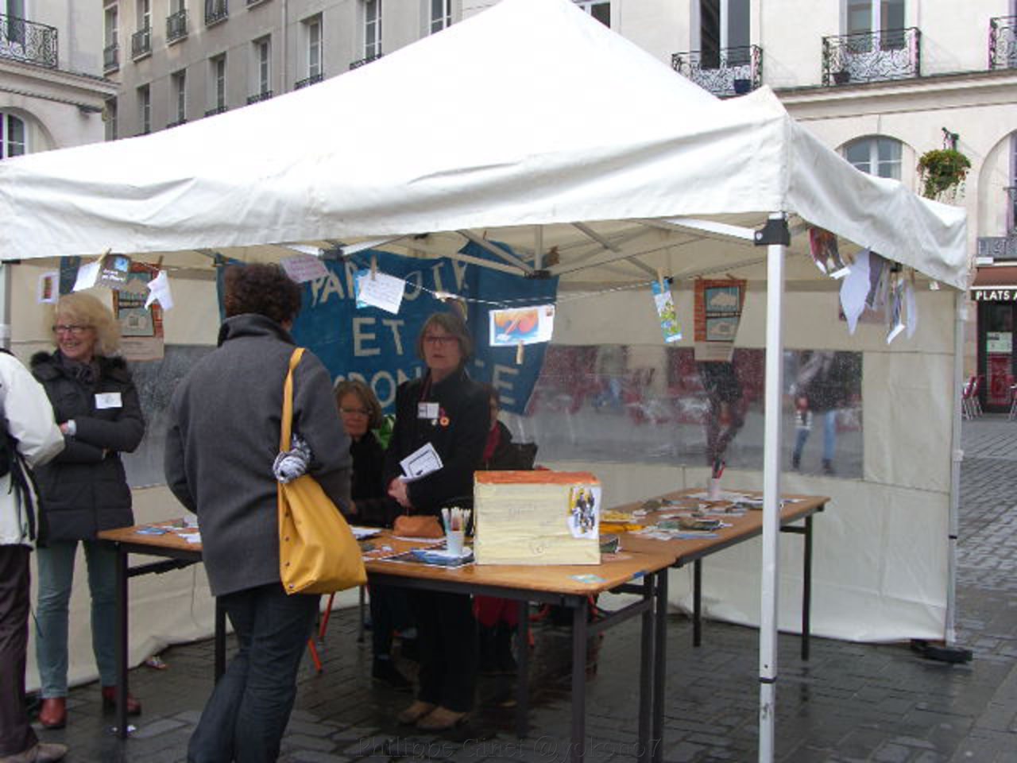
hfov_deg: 42.1
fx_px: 1322
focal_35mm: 45
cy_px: 382
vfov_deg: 32.2
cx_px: 508
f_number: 5
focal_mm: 11.5
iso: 50
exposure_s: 1/200
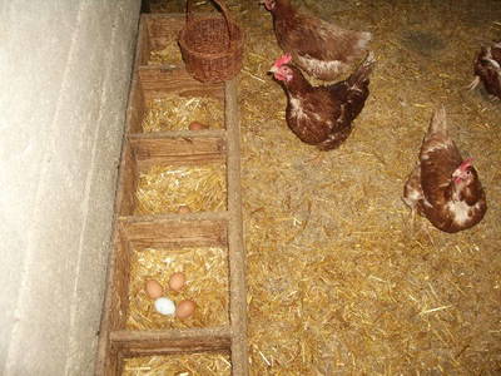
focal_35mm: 35
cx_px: 250
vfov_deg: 40.7
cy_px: 188
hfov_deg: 52.6
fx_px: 507
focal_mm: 5.8
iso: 200
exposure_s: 1/60
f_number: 2.6
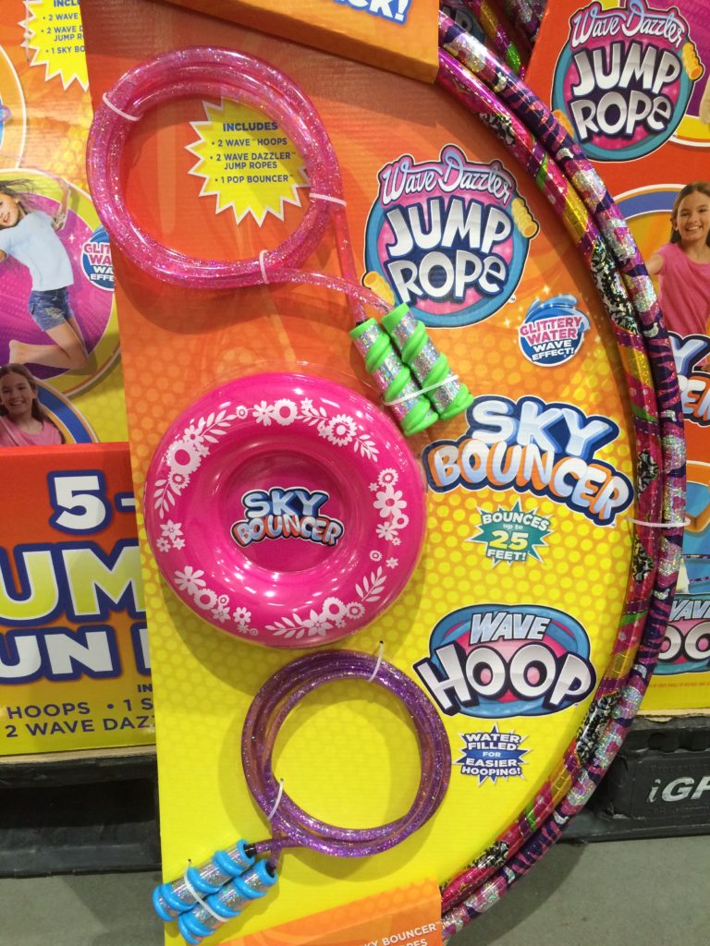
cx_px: 355
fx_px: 793
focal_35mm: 29
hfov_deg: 48.2
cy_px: 473
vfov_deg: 61.7
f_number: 2.2
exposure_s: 1/30
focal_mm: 4.15
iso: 160
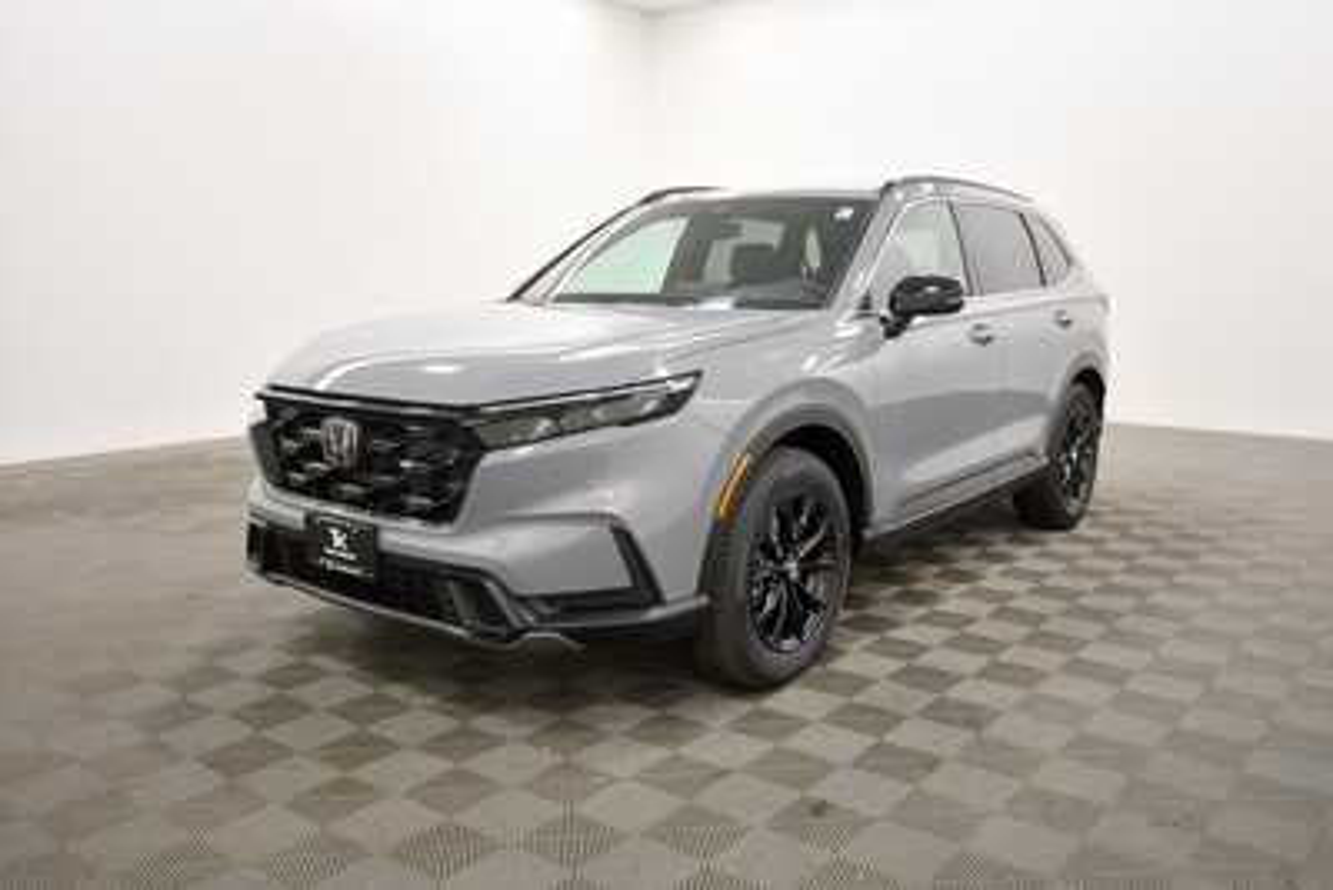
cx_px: 666
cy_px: 445
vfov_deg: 48.0
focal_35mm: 27
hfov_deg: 67.4
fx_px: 1000
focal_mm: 18
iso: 1100
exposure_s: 1/125
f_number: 5.3
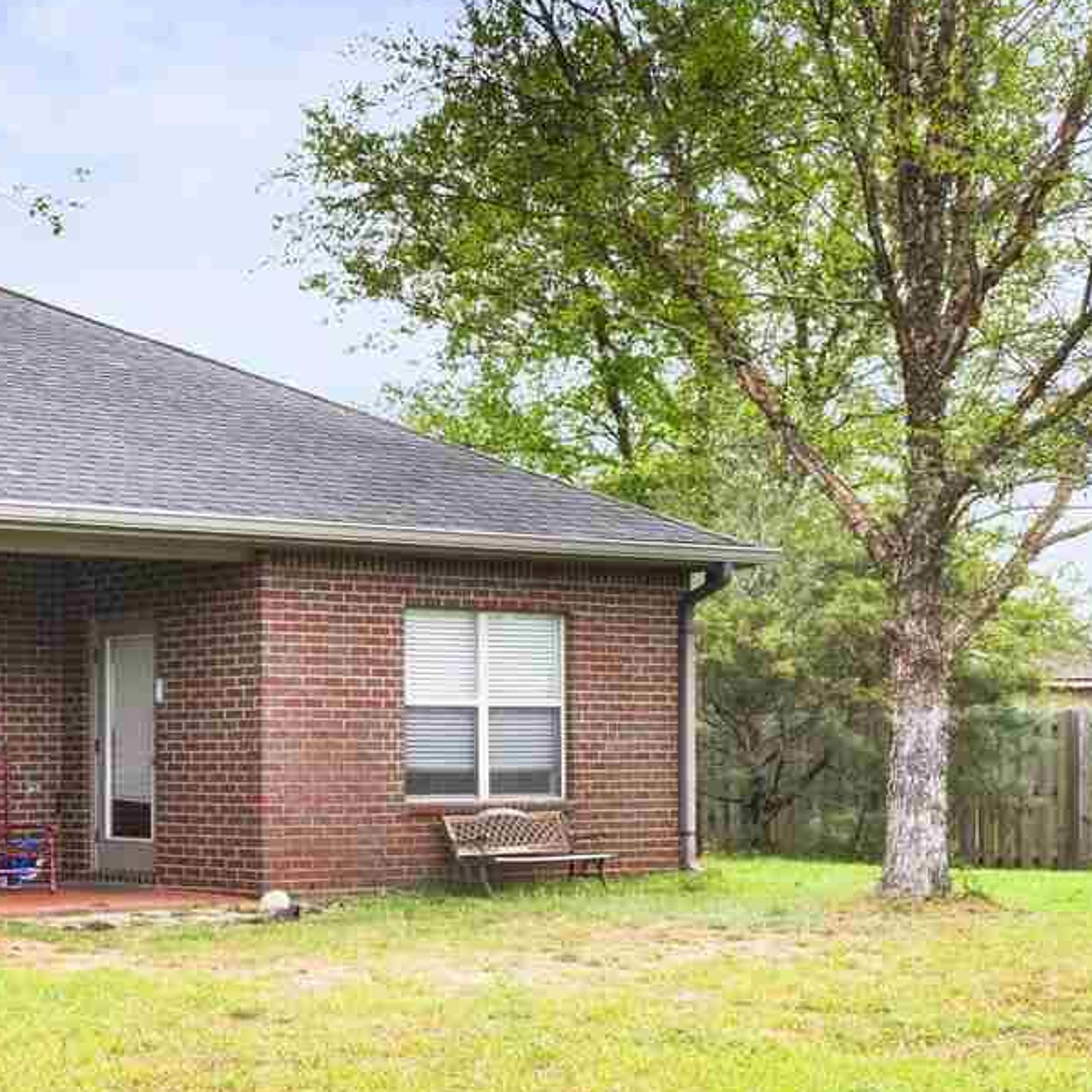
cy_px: 737
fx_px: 2255
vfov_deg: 27.0
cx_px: -314
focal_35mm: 63
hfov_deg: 24.0
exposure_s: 1/50
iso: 400
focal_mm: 14.5
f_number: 11
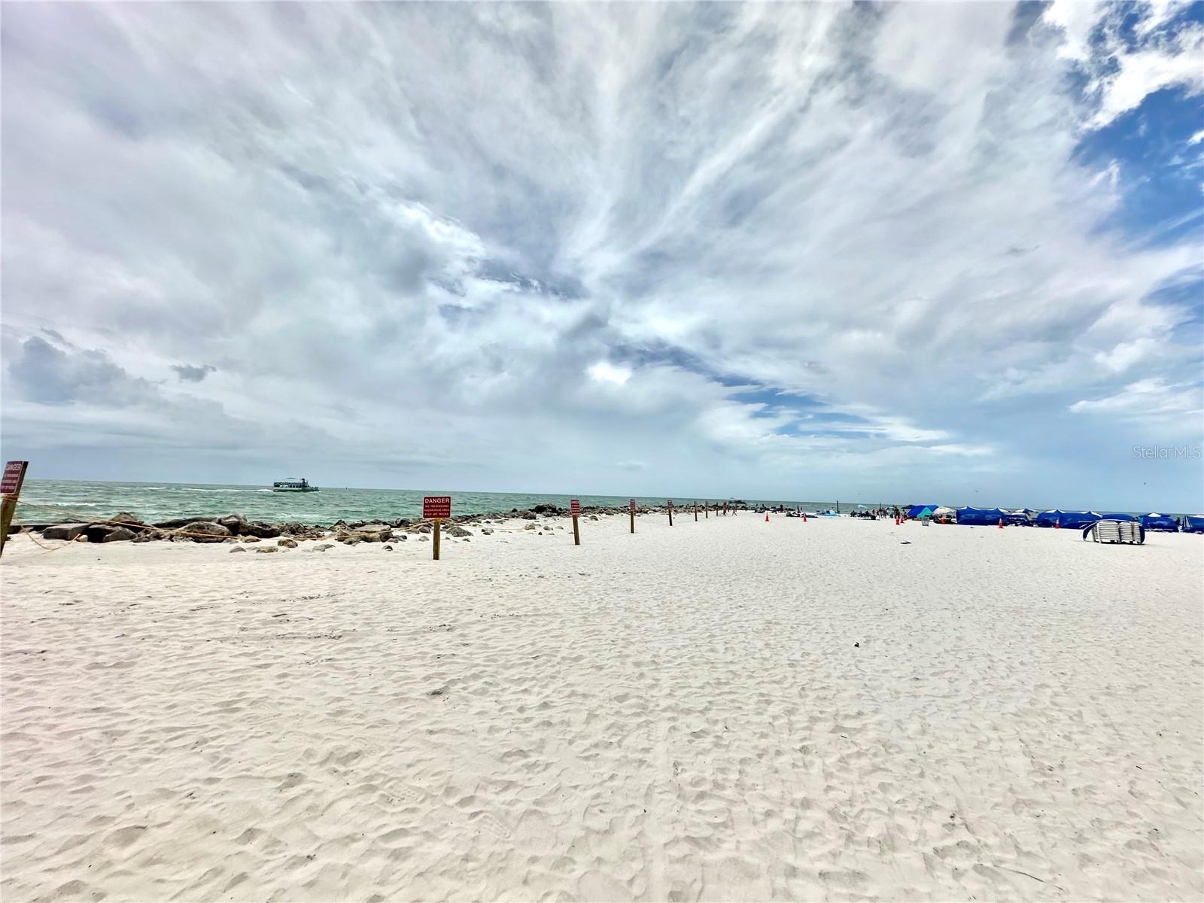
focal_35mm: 14
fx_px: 487
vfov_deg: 85.7
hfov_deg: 102.1
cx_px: 602
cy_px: 452
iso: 50
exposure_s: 1/5814
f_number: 2.2
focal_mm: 2.22
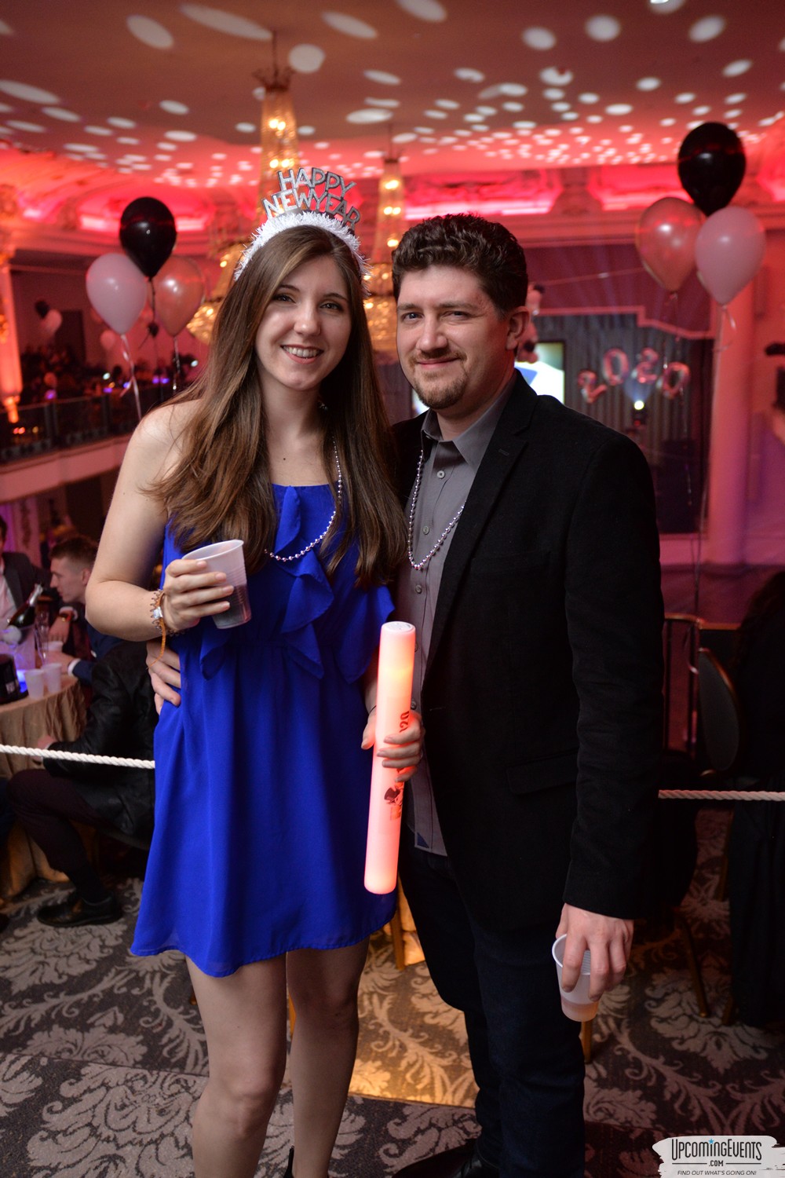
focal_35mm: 35
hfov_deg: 37.9
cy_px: 589
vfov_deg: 54.4
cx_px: 392
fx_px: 1145
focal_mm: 35
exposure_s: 1/40
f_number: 4
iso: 2000
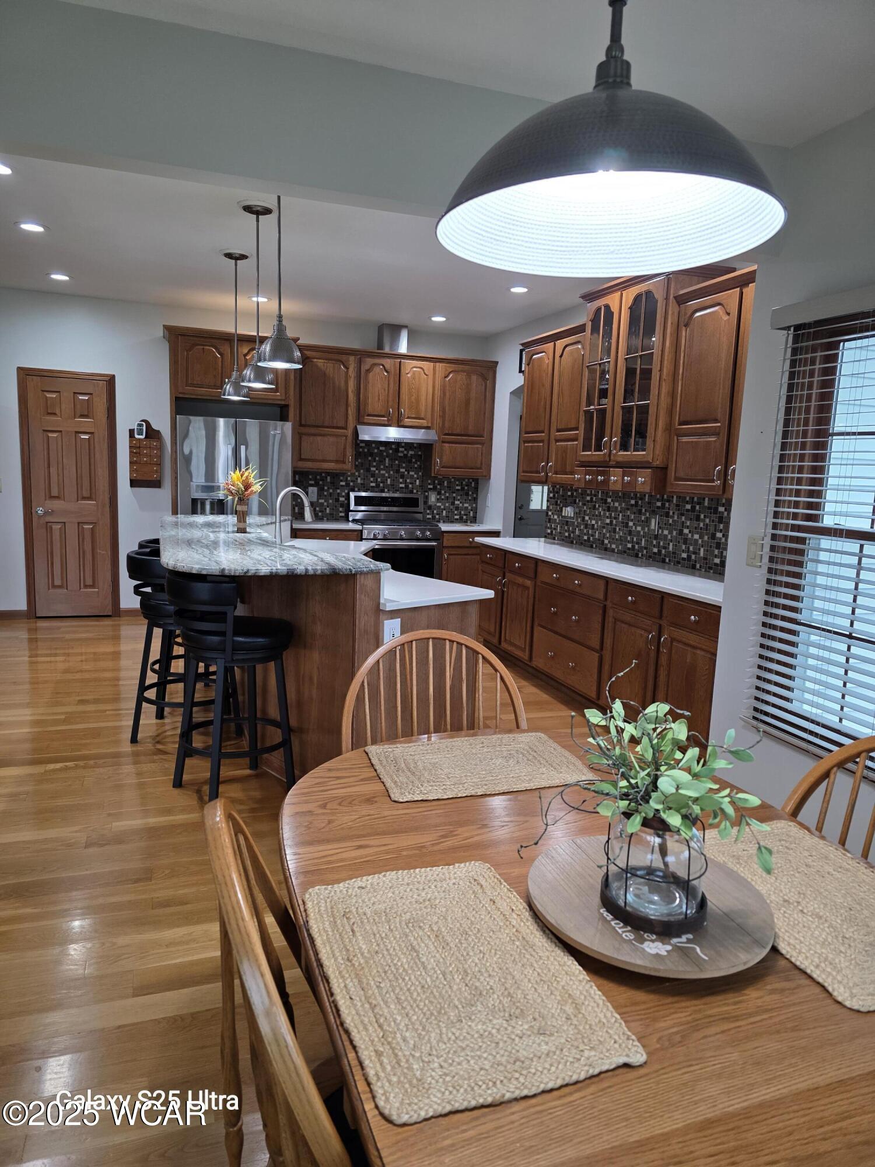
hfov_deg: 58.9
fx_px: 775
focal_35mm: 23
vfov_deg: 73.9
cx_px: 438
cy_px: 584
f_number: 1.7
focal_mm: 6.3
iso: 160
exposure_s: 1/120
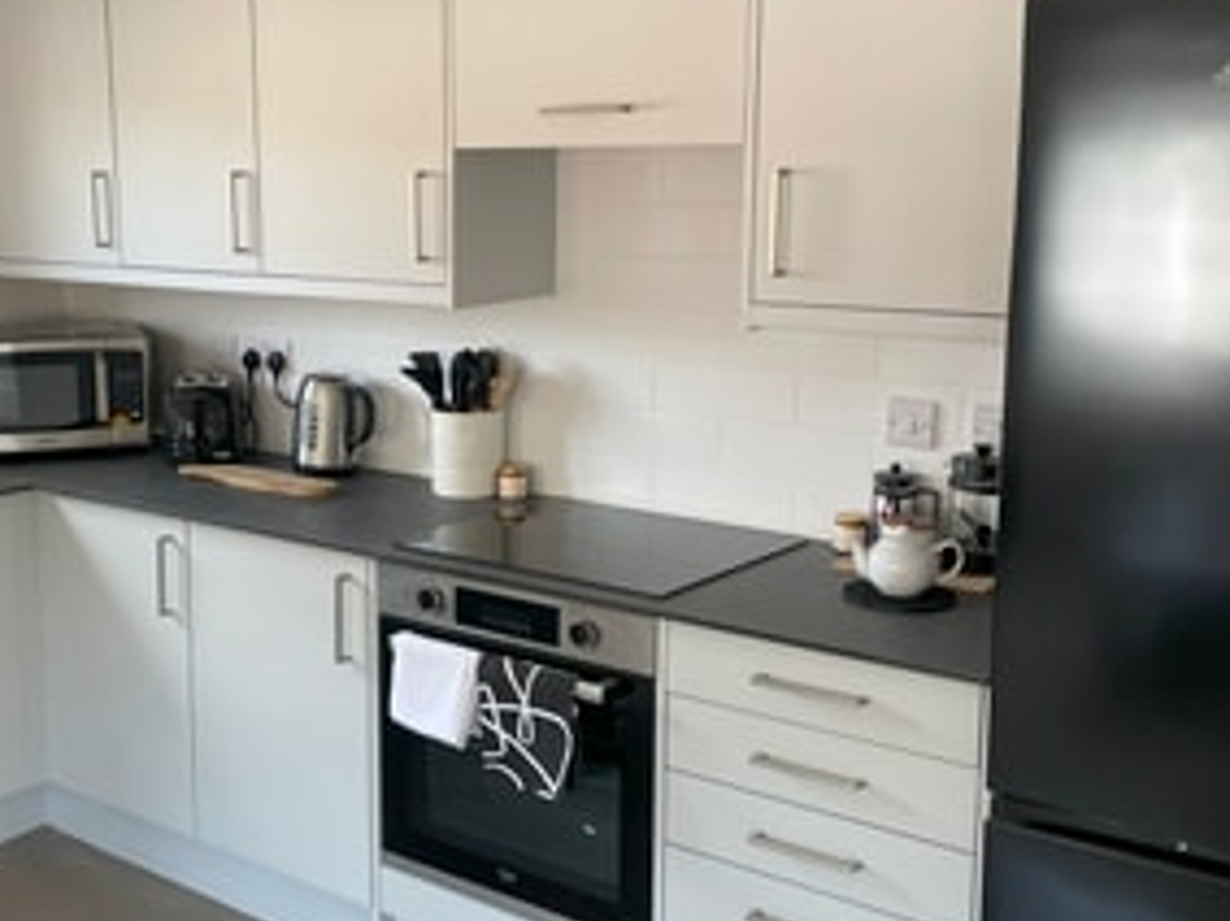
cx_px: 326
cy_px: 471
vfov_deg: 31.5
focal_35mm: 46
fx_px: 1634
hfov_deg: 40.2
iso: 100
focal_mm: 4.2
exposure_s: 1/121
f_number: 1.6
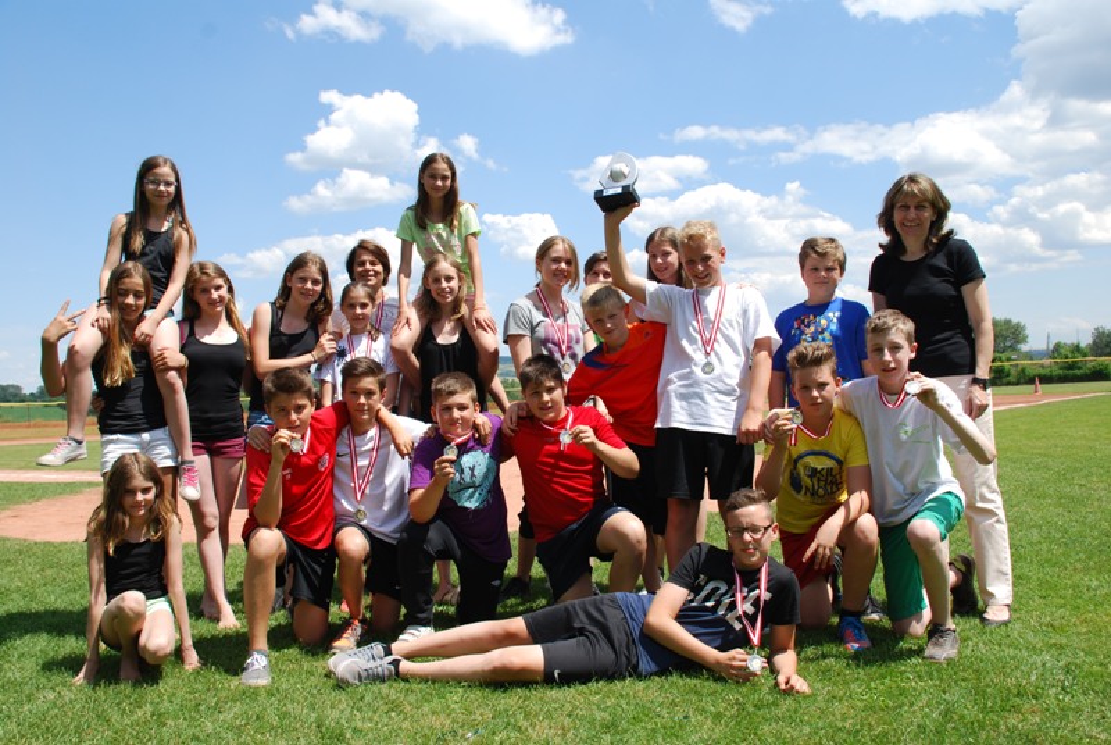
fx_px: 1020
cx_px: 556
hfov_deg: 57.2
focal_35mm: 33
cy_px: 372
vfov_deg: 40.1
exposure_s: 1/200
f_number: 7.1
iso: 100
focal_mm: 22
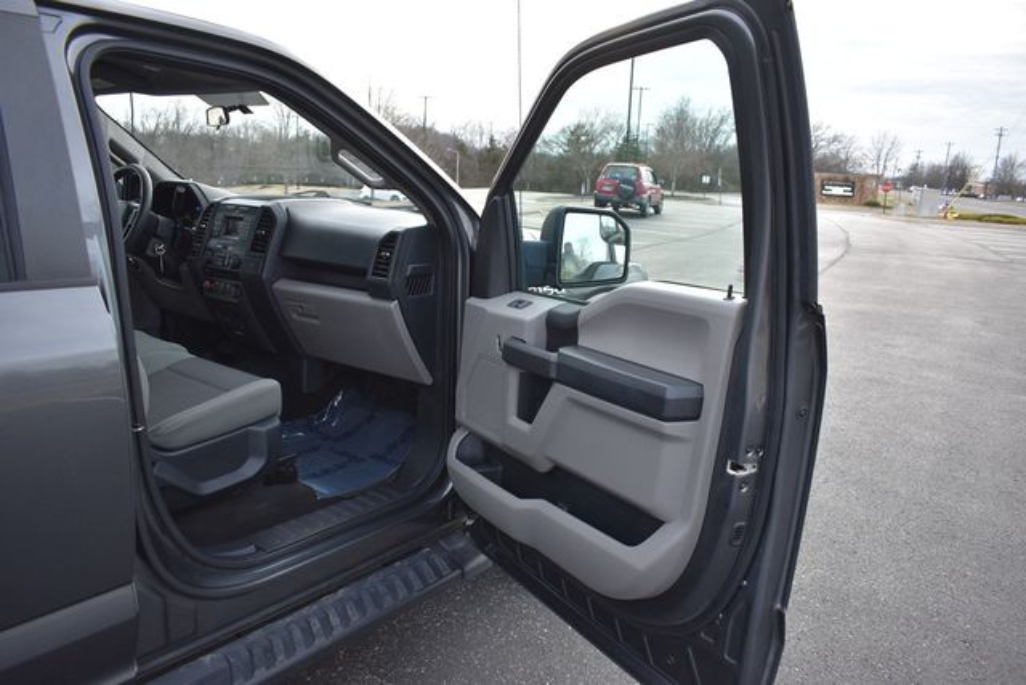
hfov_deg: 67.4
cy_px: 342
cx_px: 513
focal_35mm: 27
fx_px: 770
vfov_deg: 48.0
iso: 400
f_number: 4.5
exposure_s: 1/250
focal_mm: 18
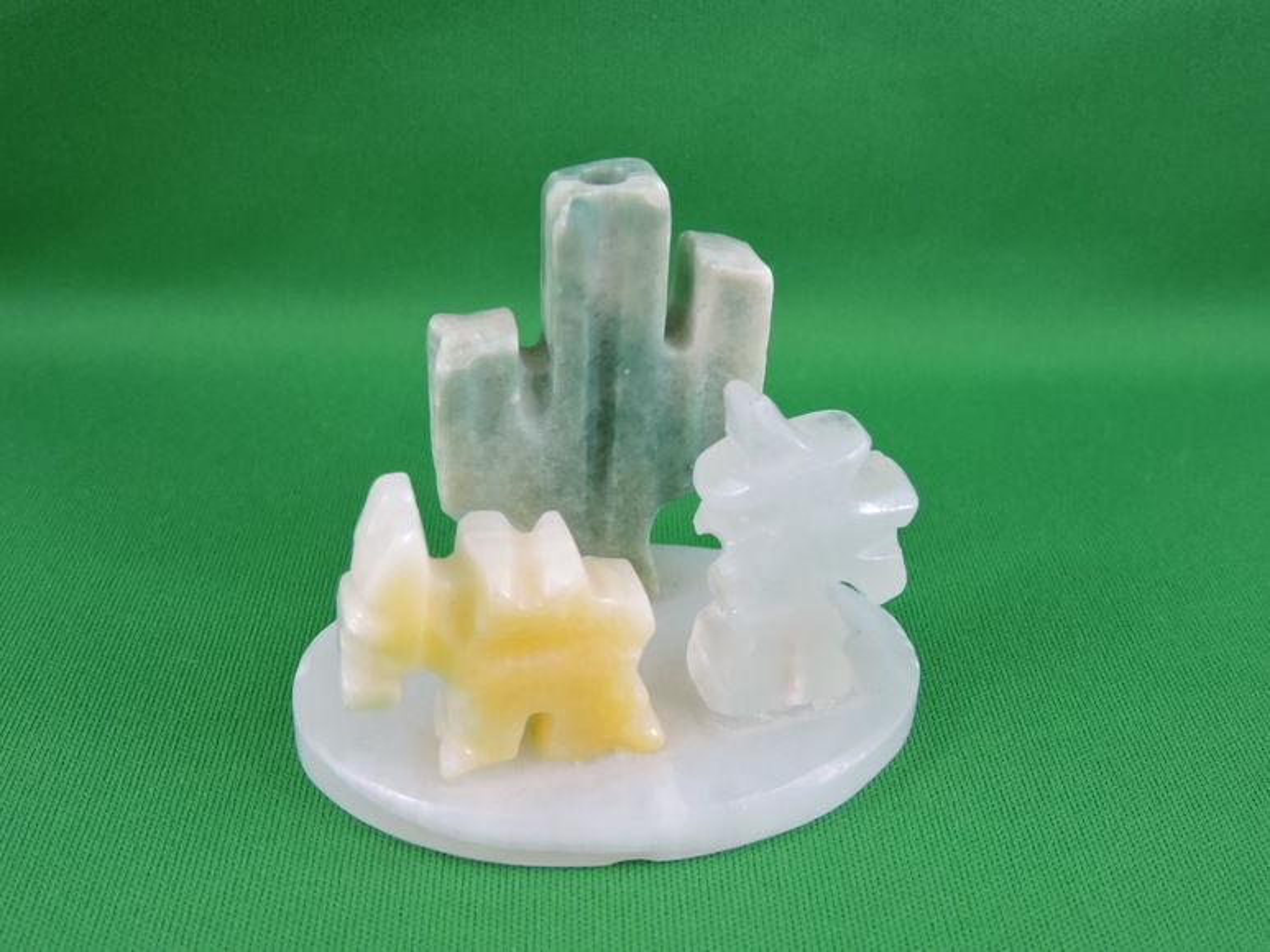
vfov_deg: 36.0
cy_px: 476
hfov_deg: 46.8
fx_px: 1468
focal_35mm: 40
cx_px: 635
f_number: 3.8
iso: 450
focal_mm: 7.2
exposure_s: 1/125
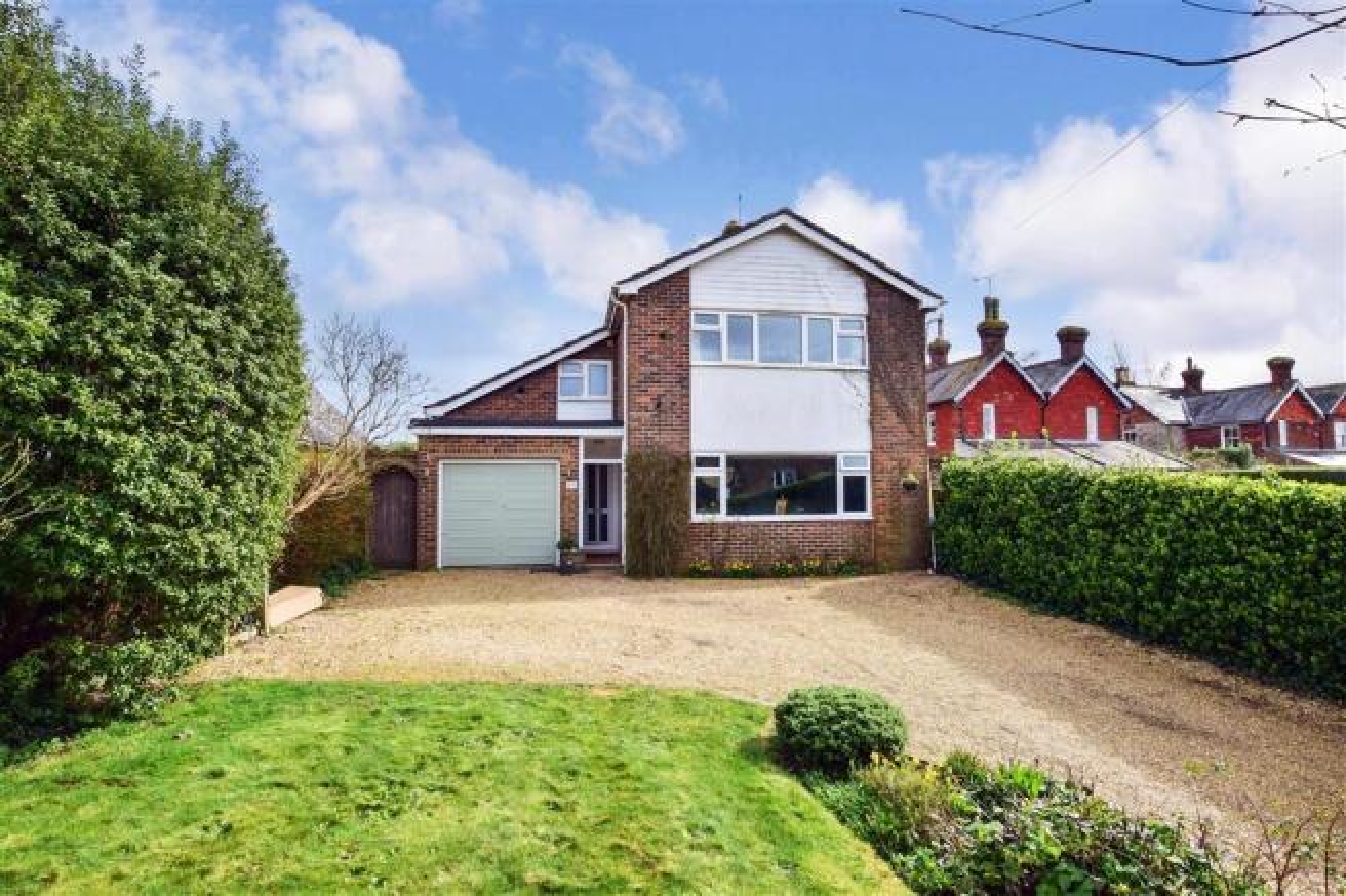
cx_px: 673
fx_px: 645
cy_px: 448
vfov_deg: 69.6
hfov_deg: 92.5
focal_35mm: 17
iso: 400
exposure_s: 1/250
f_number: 11
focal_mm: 11.5
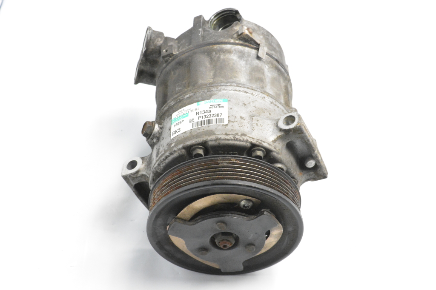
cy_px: 145
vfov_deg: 21.6
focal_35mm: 63
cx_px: 218
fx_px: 763
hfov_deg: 31.9
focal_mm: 42
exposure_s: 1/400
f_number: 10
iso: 6400
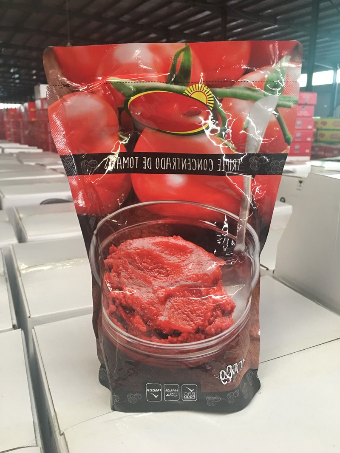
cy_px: 226
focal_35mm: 29
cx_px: 170
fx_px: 380
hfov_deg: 48.2
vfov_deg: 61.6
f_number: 2.2
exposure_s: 1/17
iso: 100
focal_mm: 4.15
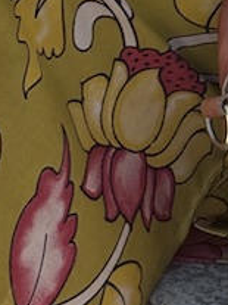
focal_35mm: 231
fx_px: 2031
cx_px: 88
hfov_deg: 6.4
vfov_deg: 8.1
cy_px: -330
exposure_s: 1/1215
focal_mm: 6.76
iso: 64
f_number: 1.78
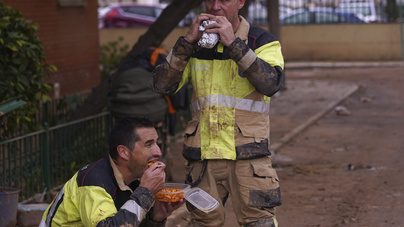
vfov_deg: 8.9
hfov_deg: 15.8
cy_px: 117
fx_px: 1457
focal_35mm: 136
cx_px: 179
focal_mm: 105
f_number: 4
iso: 400
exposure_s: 1/1000
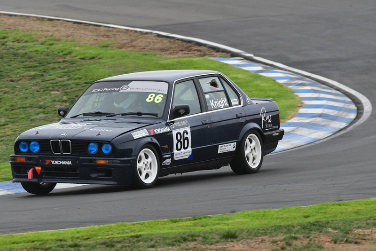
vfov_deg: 2.0
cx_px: 188
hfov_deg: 3.1
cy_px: 126
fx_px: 7052
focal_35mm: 675
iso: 1600
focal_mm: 450
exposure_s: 1/640
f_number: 9
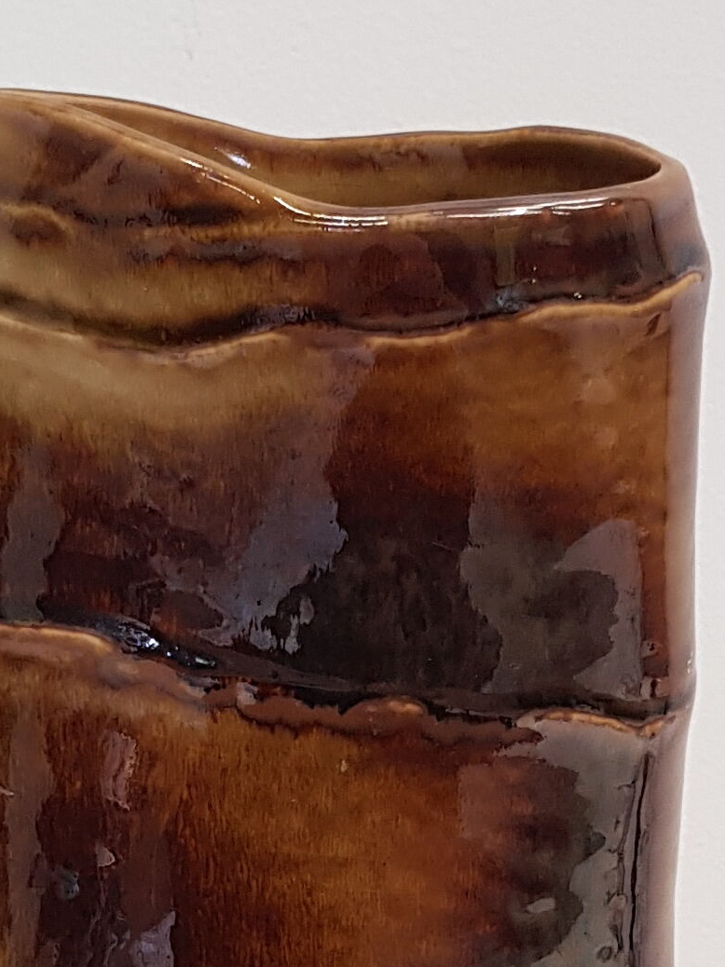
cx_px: 207
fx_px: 2822
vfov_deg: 19.2
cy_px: 823
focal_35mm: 101
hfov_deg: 14.6
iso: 100
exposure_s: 1/50
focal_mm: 4.2
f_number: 1.7
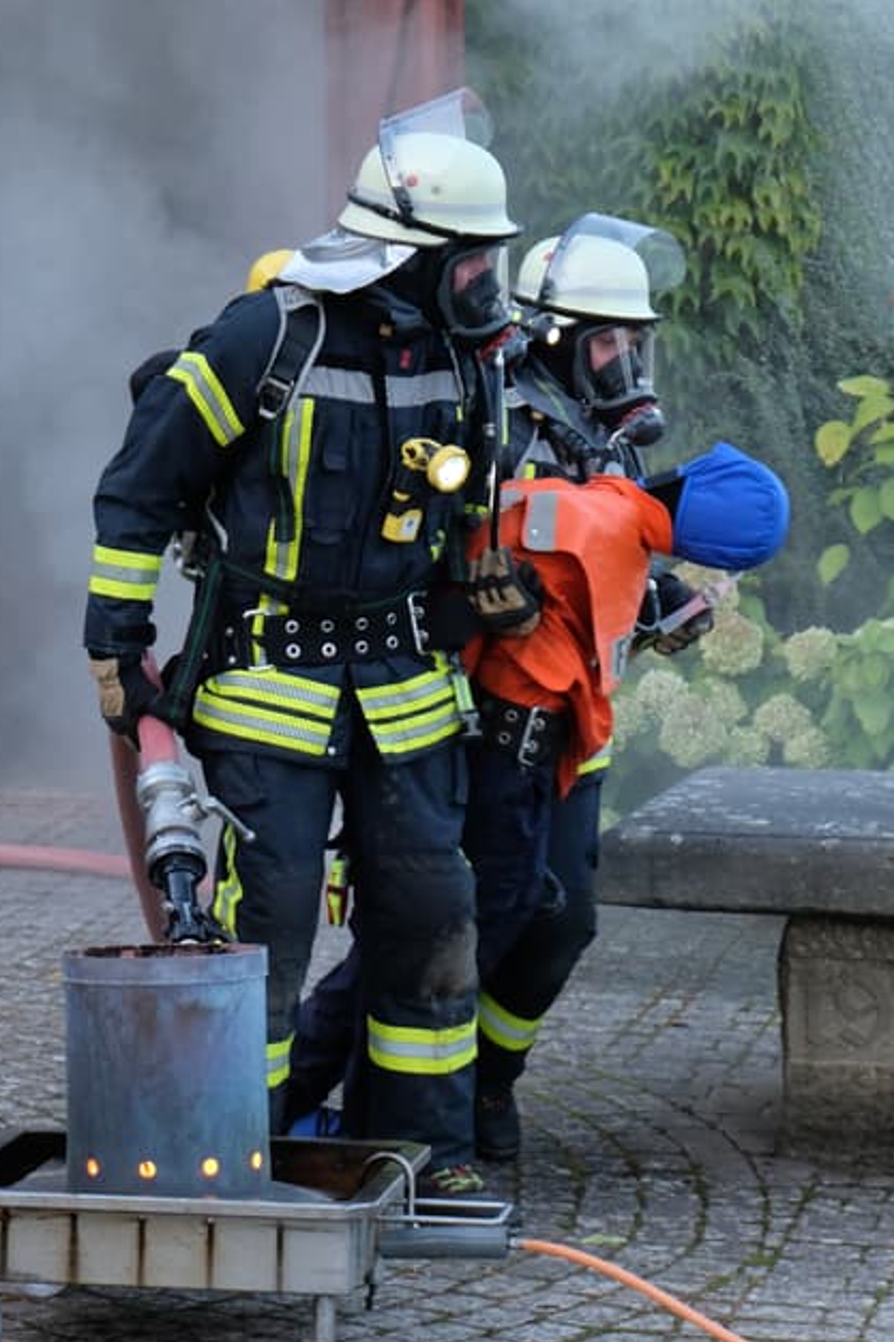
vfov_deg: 17.2
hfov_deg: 11.5
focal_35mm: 119
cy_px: 643
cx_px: 358
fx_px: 4435
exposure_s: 1/125
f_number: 5.3
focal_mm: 40.2
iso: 800
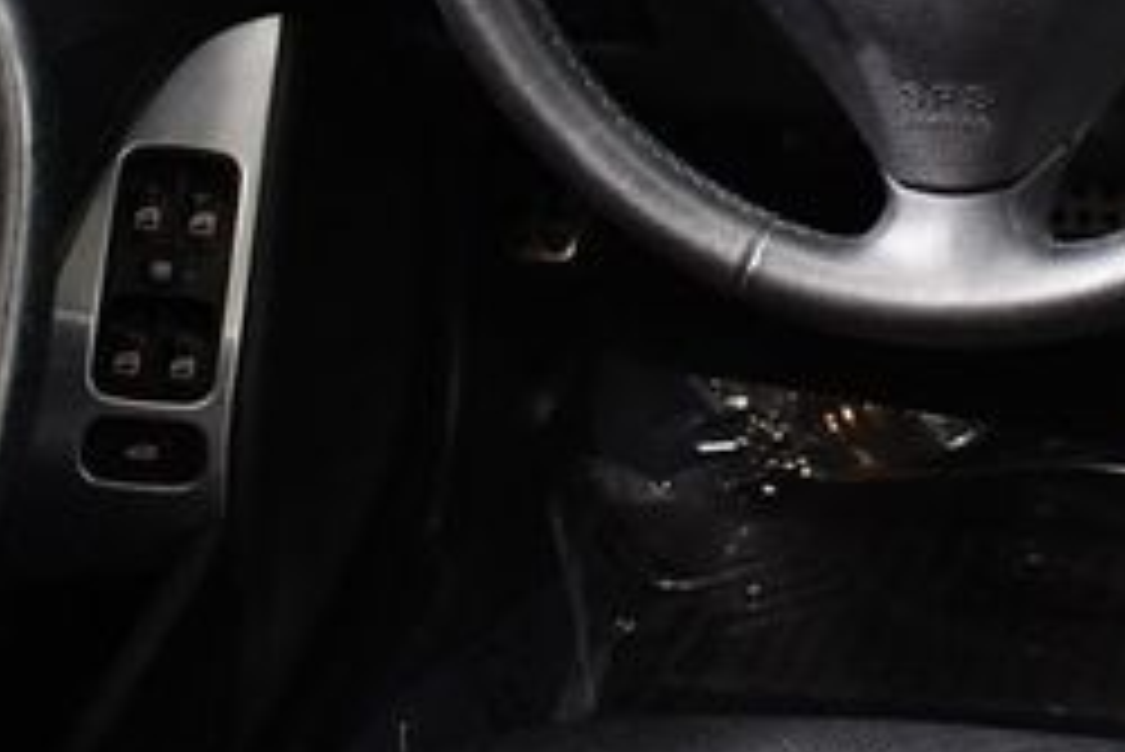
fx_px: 2877
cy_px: -68
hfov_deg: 20.5
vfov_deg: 14.5
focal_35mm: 92
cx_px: 1395
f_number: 3.5
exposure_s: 1/60
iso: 4000
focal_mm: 18
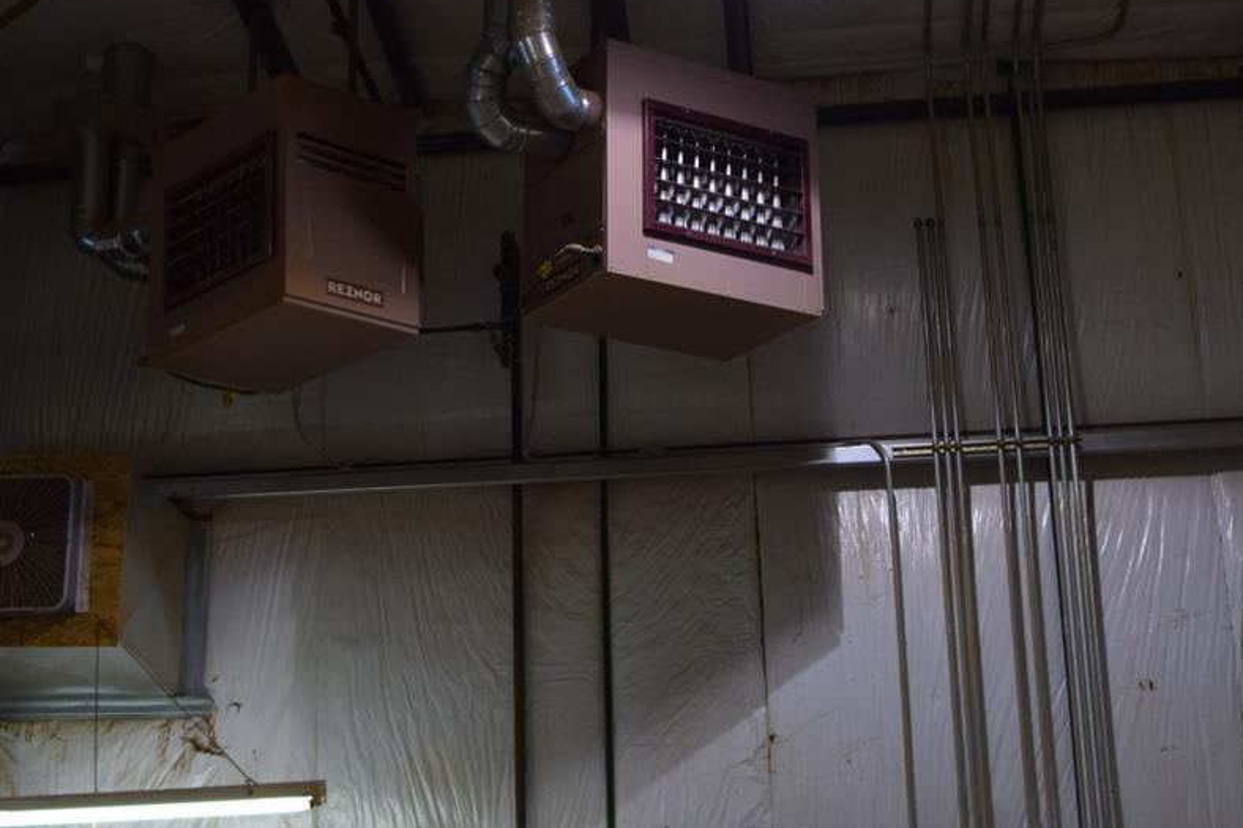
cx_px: 552
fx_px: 2069
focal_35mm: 60
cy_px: 363
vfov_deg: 22.6
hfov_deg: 33.4
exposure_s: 1/60
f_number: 4.5
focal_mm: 21
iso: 400
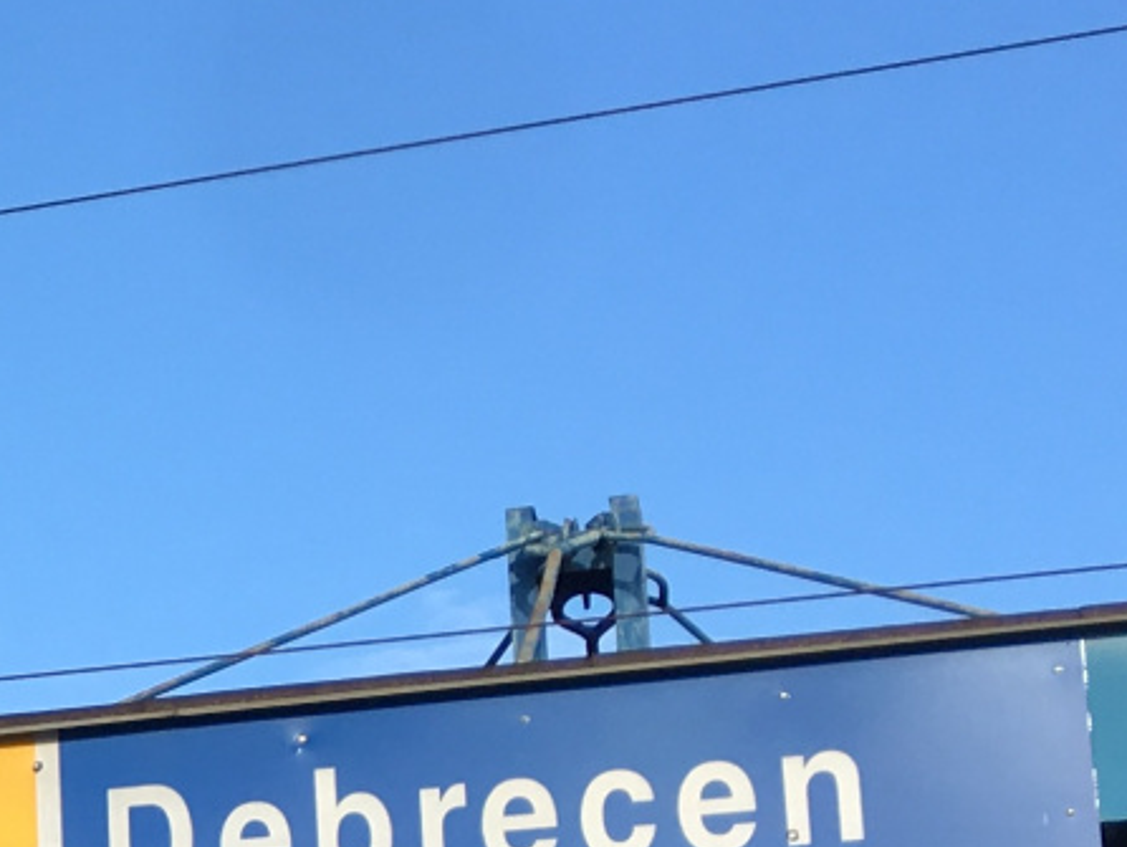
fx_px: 4235
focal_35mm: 130
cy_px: 1016
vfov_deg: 11.2
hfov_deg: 13.4
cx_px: -980
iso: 25
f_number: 2.2
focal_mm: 4.15
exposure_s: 1/884
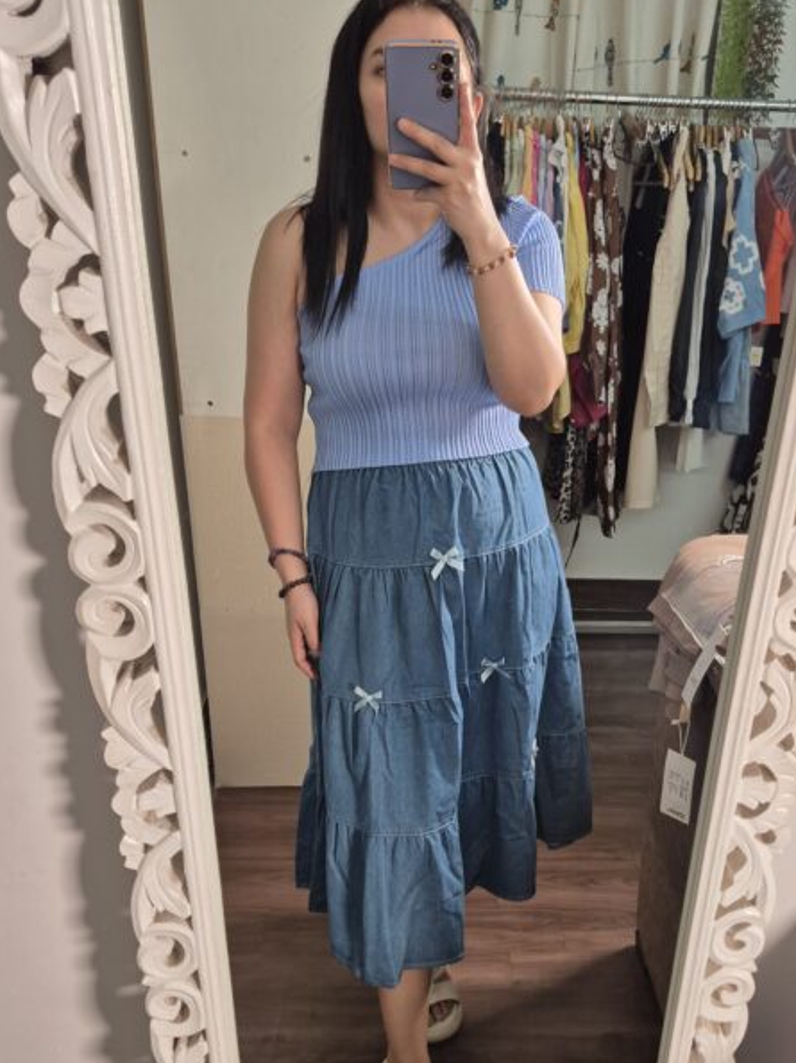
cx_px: 501
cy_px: 641
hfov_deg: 45.0
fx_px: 951
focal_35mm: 31
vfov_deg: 57.9
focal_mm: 5.4
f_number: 1.8
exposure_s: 1/100
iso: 160
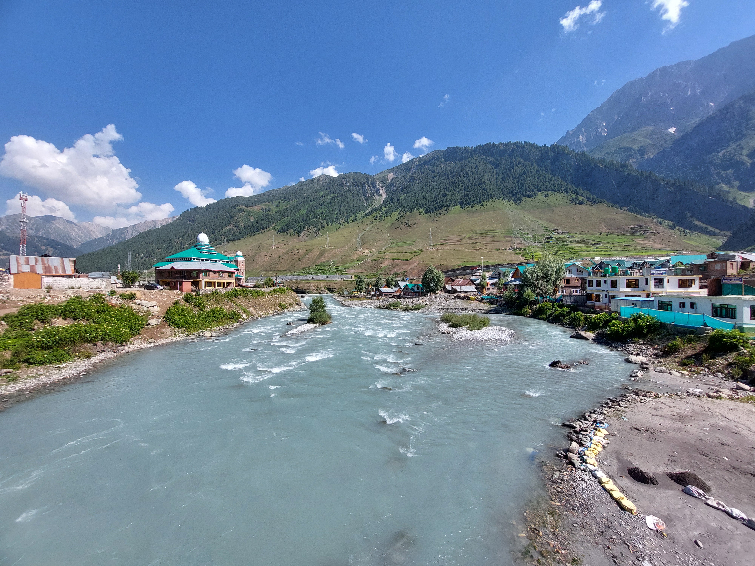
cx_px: 378
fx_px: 284
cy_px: 283
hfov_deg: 106.2
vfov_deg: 89.9
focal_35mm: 13
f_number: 2.2
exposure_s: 1/1392
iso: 50
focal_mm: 1.74
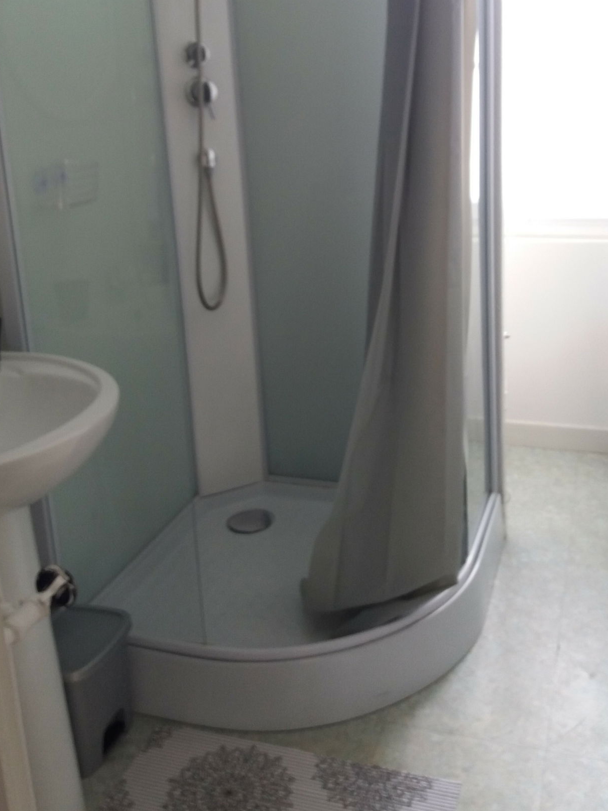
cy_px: 285
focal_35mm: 37
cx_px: 324
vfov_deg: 49.4
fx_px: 866
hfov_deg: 38.7
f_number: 1.9
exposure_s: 1/33
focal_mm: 3.7
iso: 80
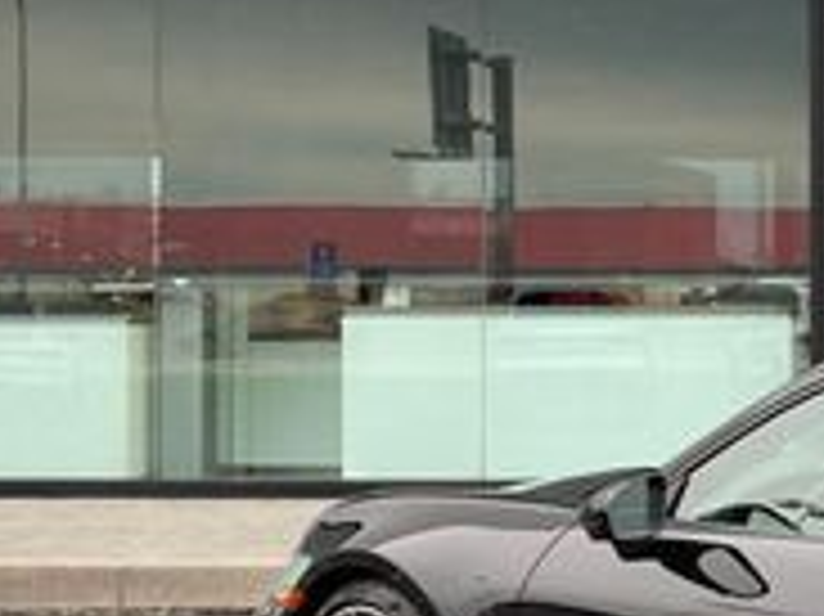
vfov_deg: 15.1
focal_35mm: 98
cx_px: 1184
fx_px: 2331
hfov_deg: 18.1
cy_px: 319
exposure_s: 1/121
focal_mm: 3.99
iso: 40
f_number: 1.8
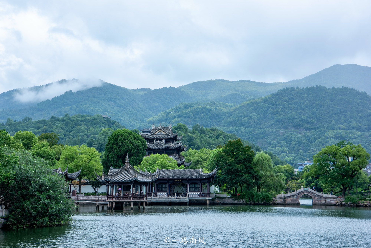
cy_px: 124
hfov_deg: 32.4
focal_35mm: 62
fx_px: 639
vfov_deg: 21.9
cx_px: 186
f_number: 13
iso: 200
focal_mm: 62
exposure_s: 1/80
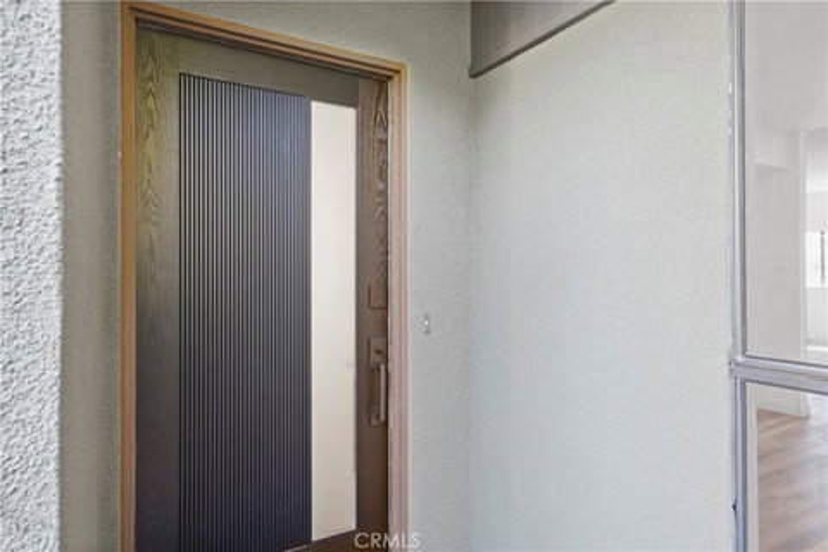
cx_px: 414
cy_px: 276
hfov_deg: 81.2
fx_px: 483
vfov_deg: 59.5
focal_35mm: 21
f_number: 9
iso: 6400
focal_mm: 21
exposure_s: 1/10
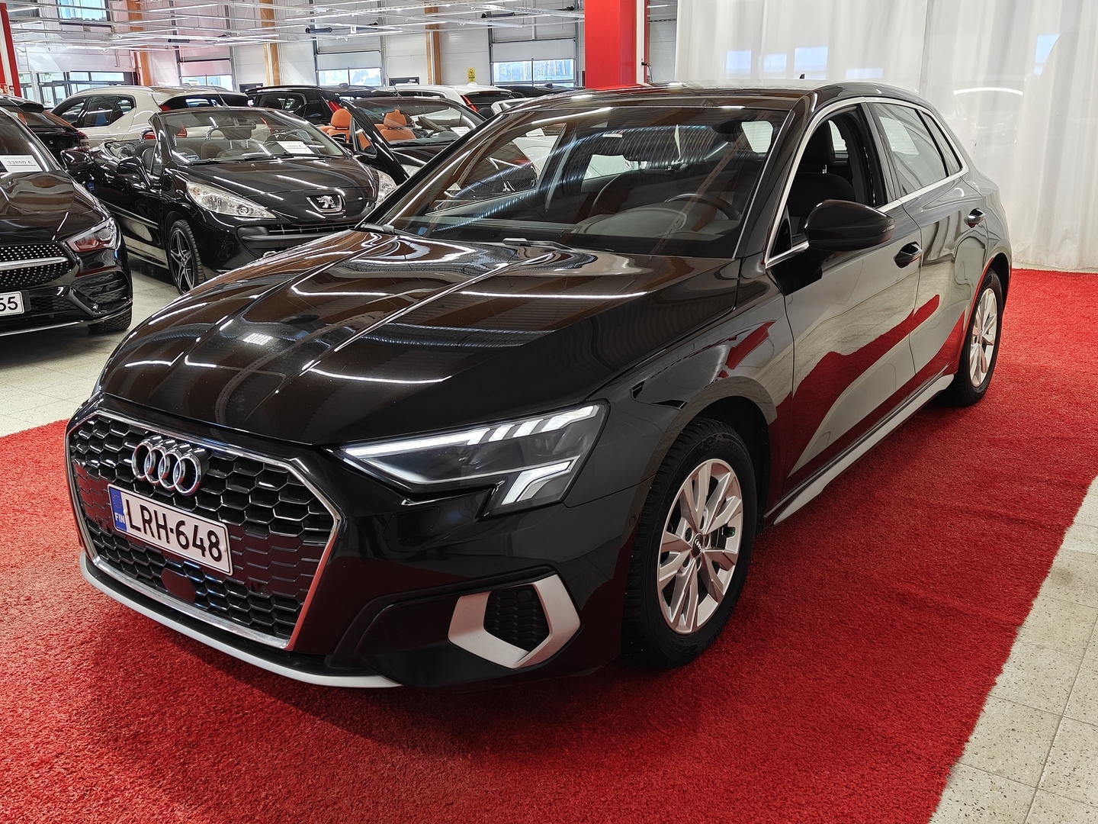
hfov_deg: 56.8
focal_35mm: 32
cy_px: 412
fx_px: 1015
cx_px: 549
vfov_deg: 44.2
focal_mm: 5.59
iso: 64
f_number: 1.8
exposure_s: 1/50
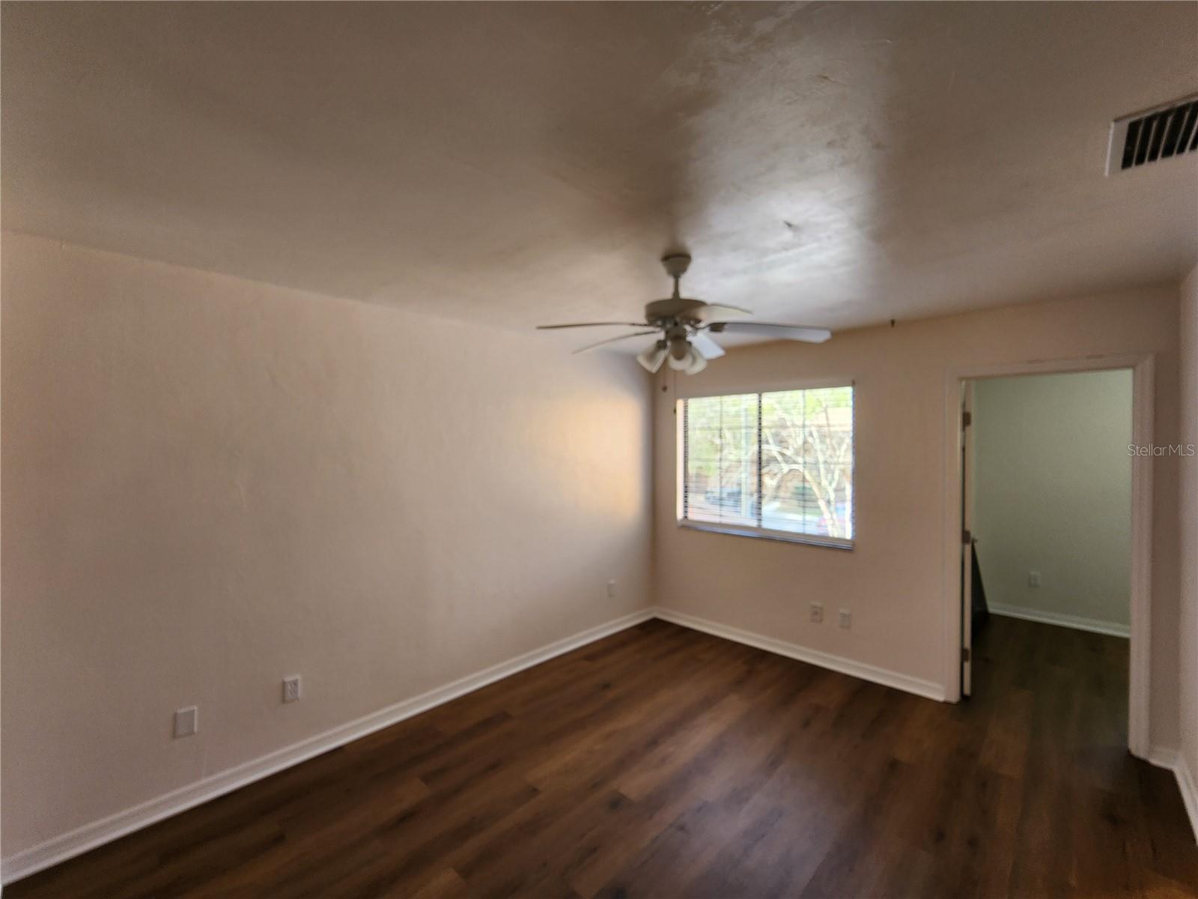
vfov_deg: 89.9
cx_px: 599
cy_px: 450
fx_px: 450
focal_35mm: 13
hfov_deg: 106.2
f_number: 2.2
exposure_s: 1/60
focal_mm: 2.2
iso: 100
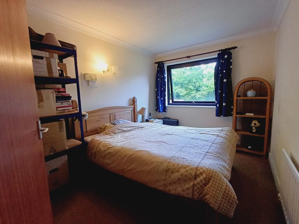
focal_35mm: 16
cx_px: 150
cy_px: 112
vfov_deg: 78.1
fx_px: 138
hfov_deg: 94.5
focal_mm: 1.64
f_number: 2.2
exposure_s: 1/50
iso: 125
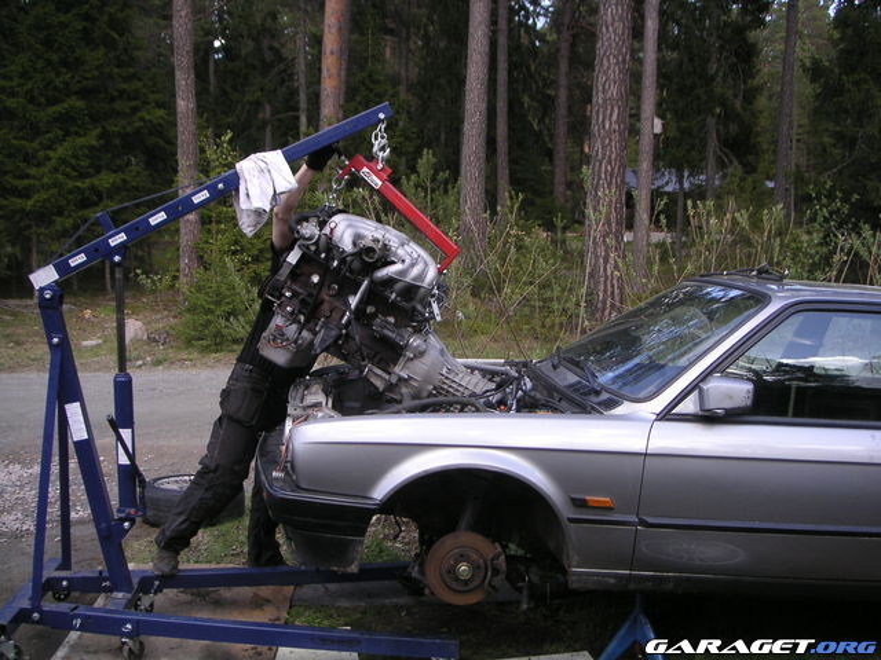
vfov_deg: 37.7
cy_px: 330
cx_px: 440
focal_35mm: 38
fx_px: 967
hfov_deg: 49.0
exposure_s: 1/180
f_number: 2.8
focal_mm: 6
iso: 50
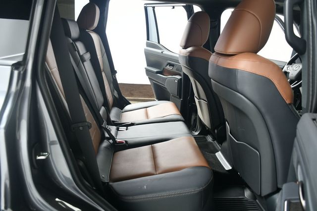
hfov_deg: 62.0
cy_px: 106
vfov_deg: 43.6
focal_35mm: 30
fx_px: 264
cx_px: 158
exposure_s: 1/160
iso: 100
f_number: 4.5
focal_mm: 20
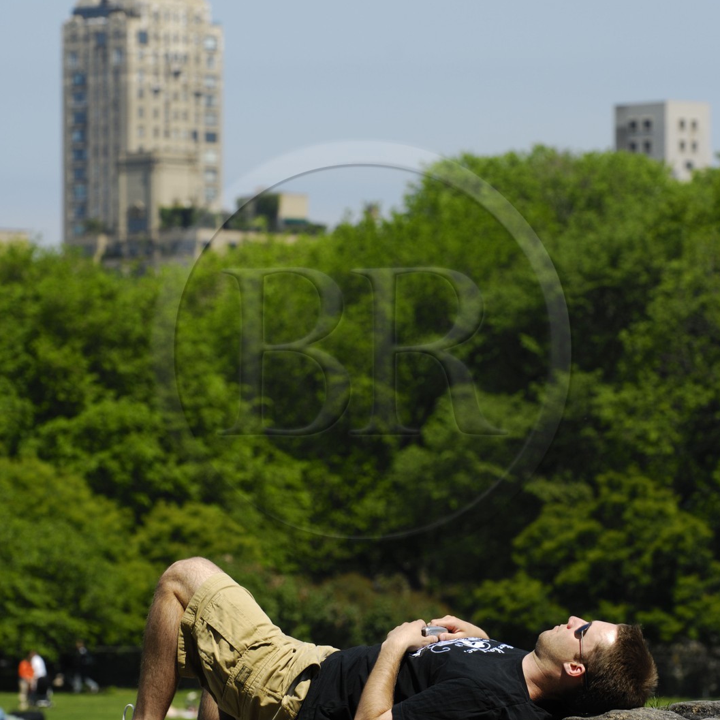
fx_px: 6801
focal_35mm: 289
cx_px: 361
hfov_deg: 6.1
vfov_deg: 6.1
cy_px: 352
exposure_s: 1/250
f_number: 7.6
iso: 100
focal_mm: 150
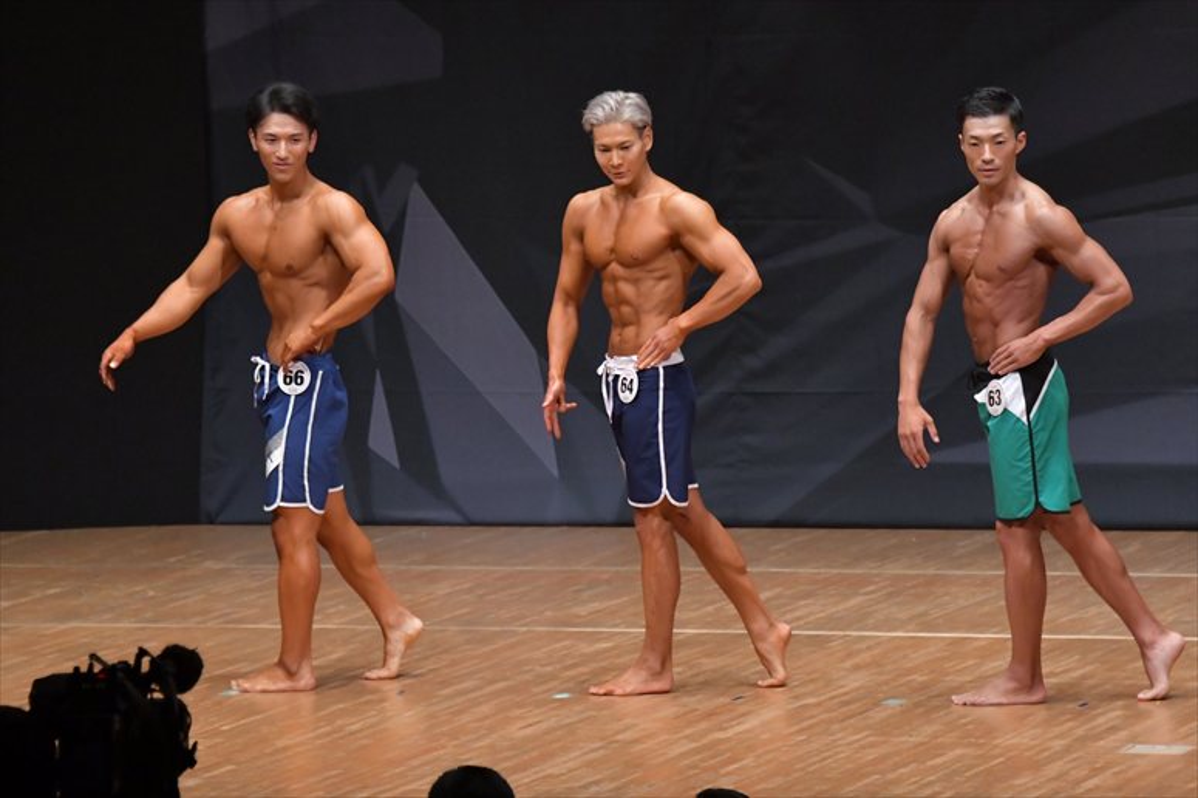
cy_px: 399
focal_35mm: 255
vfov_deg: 5.4
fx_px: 8482
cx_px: 599
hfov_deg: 8.1
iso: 6400
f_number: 5.6
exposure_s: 1/400
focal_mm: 170
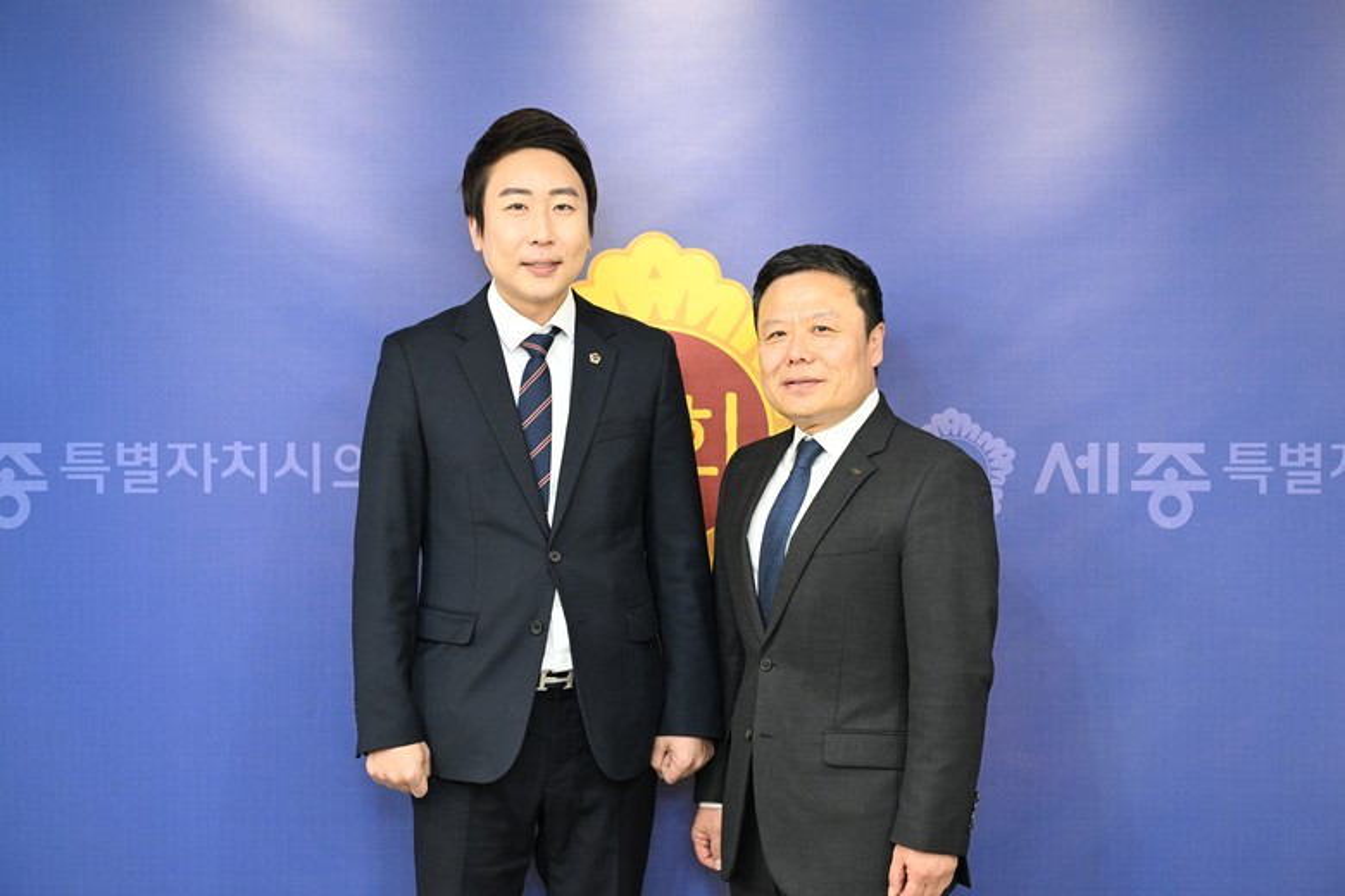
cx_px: 672
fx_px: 2540
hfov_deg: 29.7
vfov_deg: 20.0
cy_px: 448
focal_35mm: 68
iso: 5000
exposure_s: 1/160
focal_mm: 68
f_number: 5
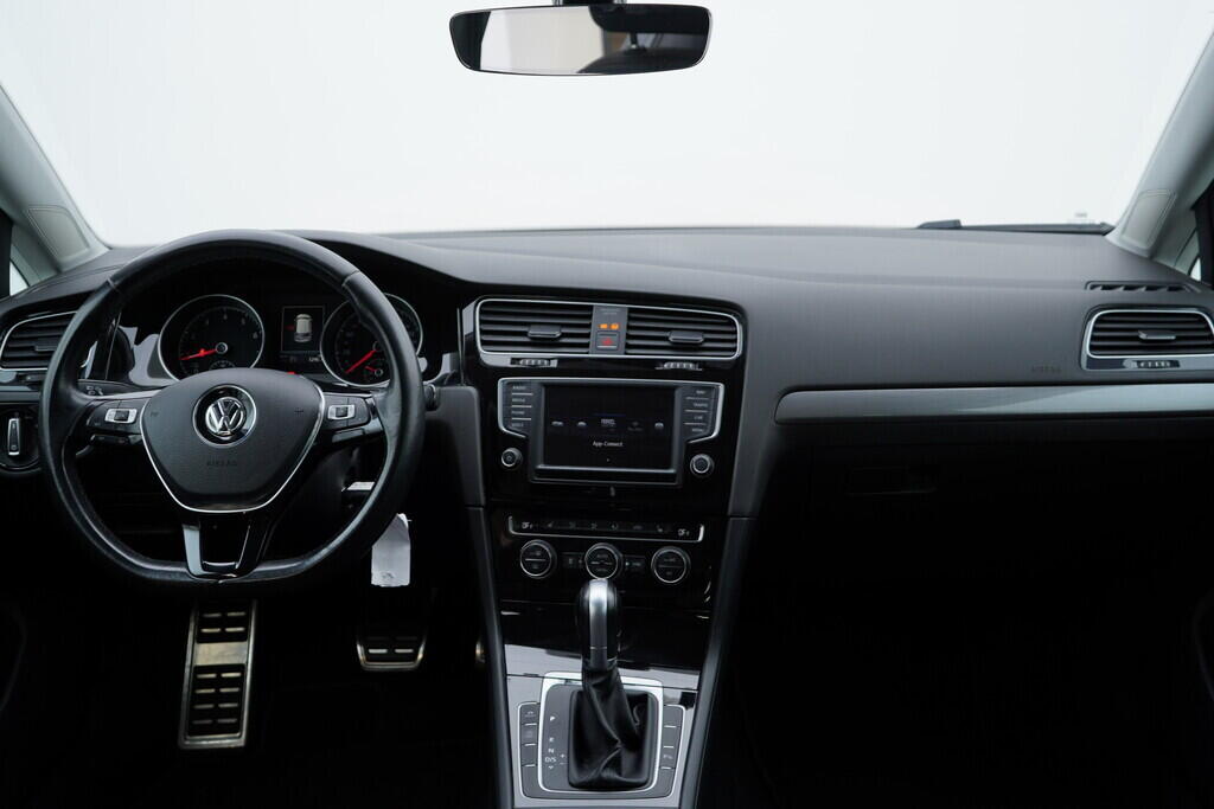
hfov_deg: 53.1
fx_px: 1214
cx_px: 607
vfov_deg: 36.9
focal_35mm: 36
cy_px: 404
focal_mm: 24
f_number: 3.2
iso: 125
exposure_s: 1/50
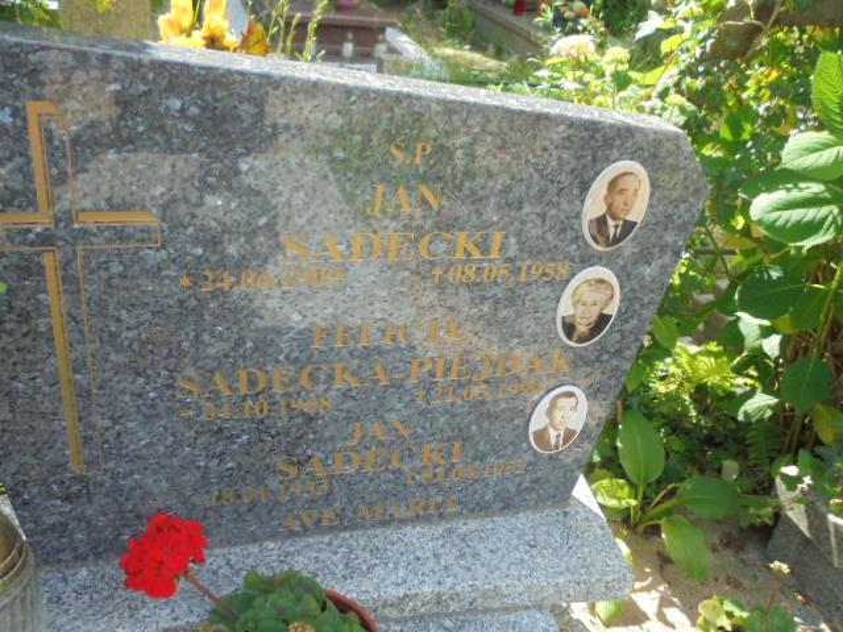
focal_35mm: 34
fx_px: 828
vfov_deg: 41.8
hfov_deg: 54.0
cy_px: 316
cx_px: 422
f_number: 4
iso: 100
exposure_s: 1/160
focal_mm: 6.1
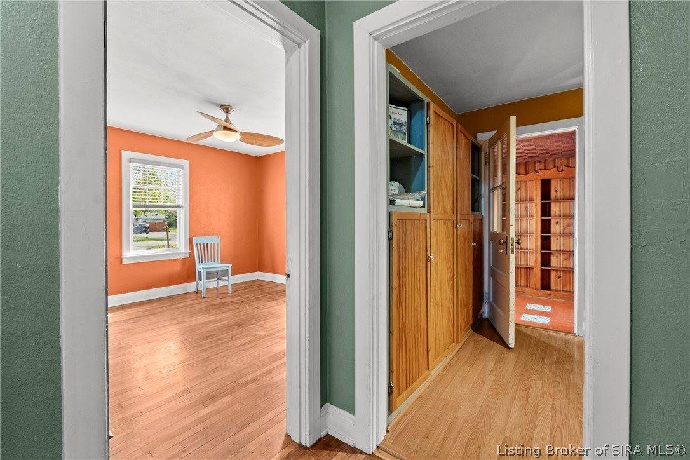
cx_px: 345
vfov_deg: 74.6
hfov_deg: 97.6
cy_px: 230
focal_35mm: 16
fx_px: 302
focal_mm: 10.5
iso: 400
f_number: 11
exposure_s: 1/1.25
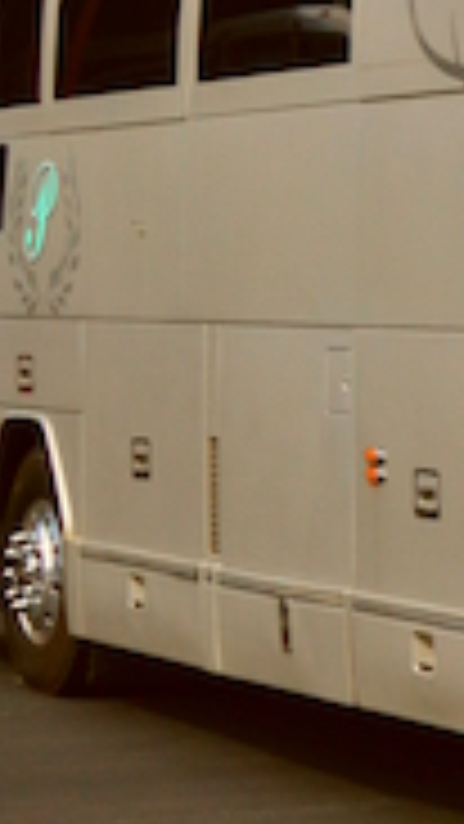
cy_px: 288
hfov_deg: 7.0
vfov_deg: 13.6
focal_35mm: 158
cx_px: 1266
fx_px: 3461
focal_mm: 23
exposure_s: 1/320
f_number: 11
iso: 400
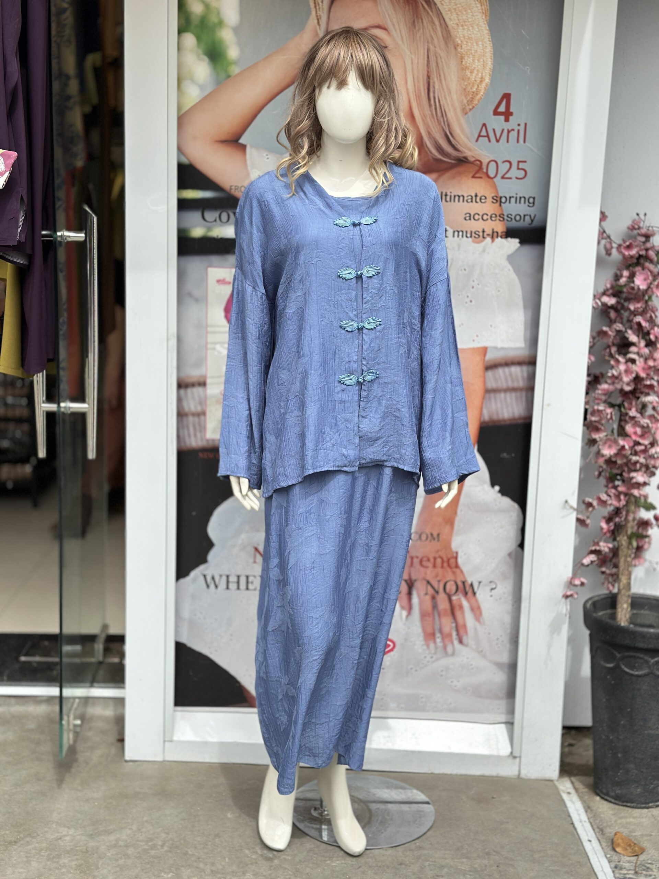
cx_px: 330
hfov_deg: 30.3
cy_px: 440
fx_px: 1218
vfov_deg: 39.7
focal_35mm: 48
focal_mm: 6.86
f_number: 1.78
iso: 100
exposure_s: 1/2597
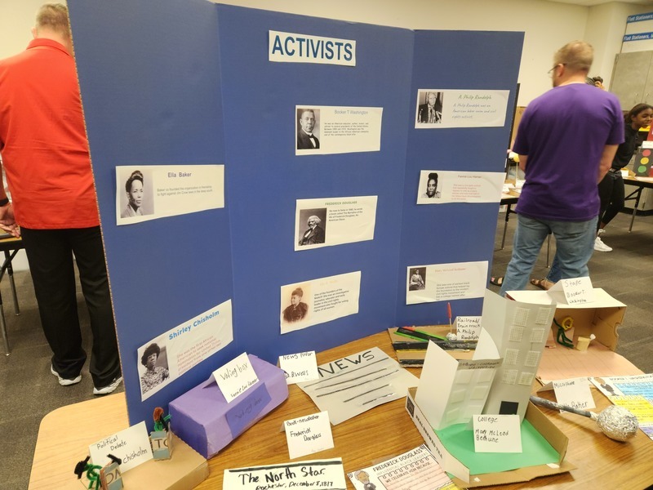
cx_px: 326
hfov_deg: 73.9
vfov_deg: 58.9
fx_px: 434
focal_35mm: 23
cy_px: 245
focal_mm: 5.4
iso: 200
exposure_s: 1/40
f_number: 1.8
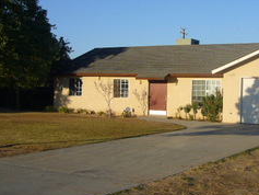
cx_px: 187
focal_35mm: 57
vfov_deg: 25.7
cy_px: 106
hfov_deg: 33.2
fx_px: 427
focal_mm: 4.6
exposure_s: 1/320
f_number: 5.6
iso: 80
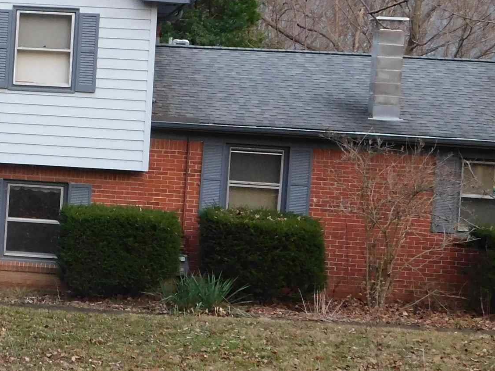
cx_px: -59
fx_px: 1401
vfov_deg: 15.1
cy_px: 132
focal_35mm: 98
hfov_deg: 19.2
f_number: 3.5
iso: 250
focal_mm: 6.3
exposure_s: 1/30
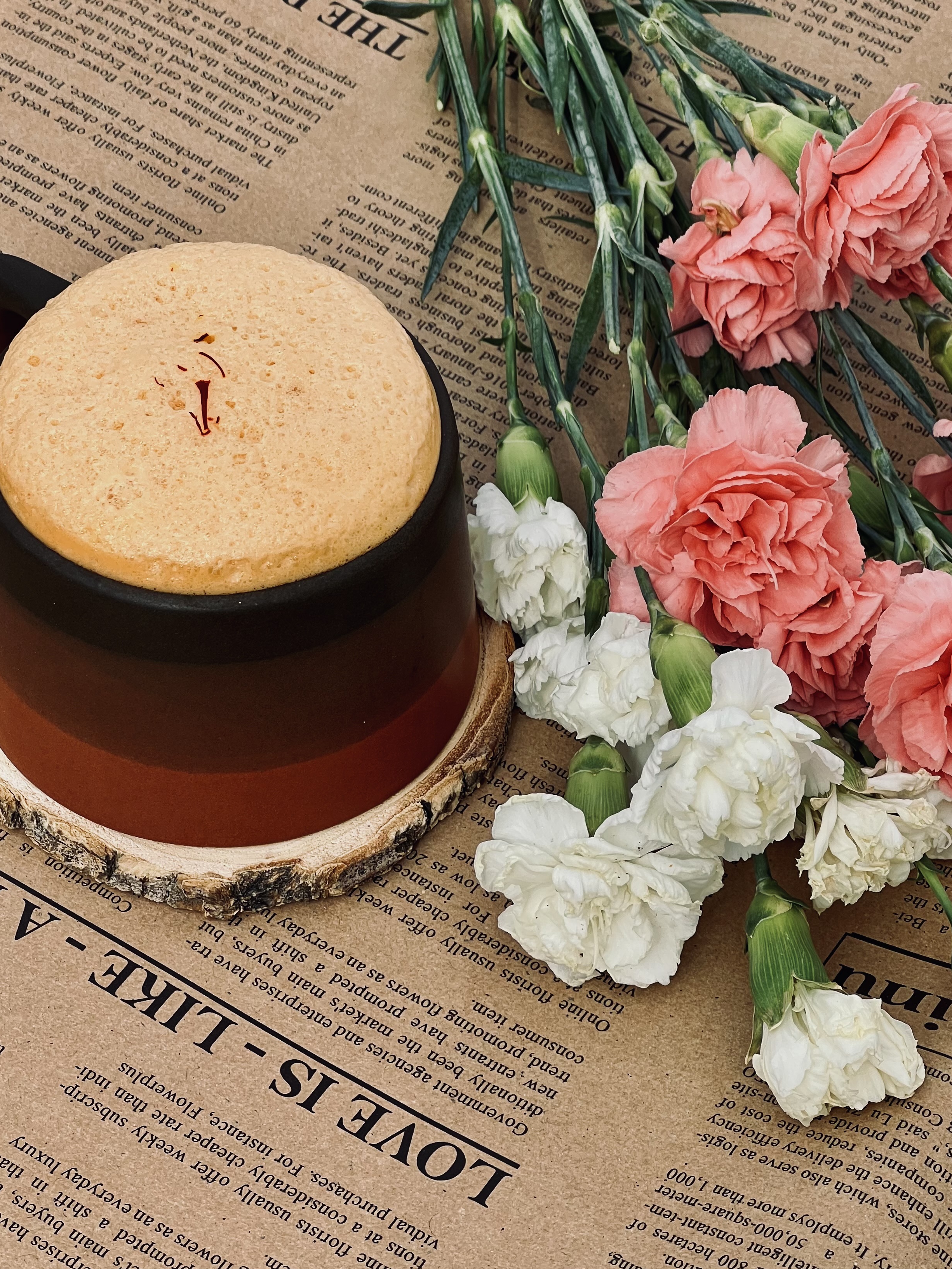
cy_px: 659
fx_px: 3484
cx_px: 555
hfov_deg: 15.6
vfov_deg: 20.6
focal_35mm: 95
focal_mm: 9
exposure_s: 1/547
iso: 32
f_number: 2.8
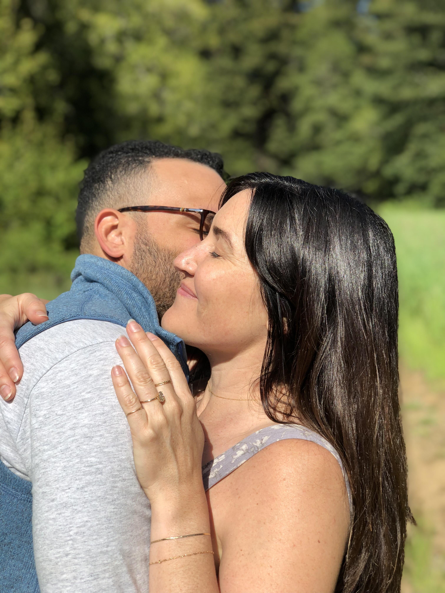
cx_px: 222
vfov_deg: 36.8
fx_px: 891
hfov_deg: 28.0
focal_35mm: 52
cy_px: 296
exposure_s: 1/1116
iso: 16
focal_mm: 6
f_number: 2.4
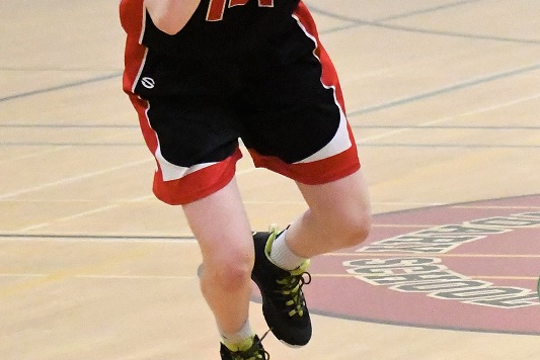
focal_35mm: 246
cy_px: 86
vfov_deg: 5.6
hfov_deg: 8.3
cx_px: 485
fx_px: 3693
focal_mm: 75
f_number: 3.2
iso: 12800
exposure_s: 1/1000
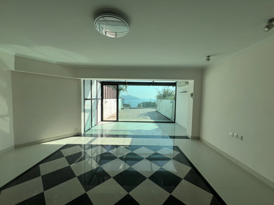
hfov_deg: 106.2
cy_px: 102
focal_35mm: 13
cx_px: 137
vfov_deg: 89.9
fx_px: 103
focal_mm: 1.57
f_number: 1.8
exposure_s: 1/1553
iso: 32
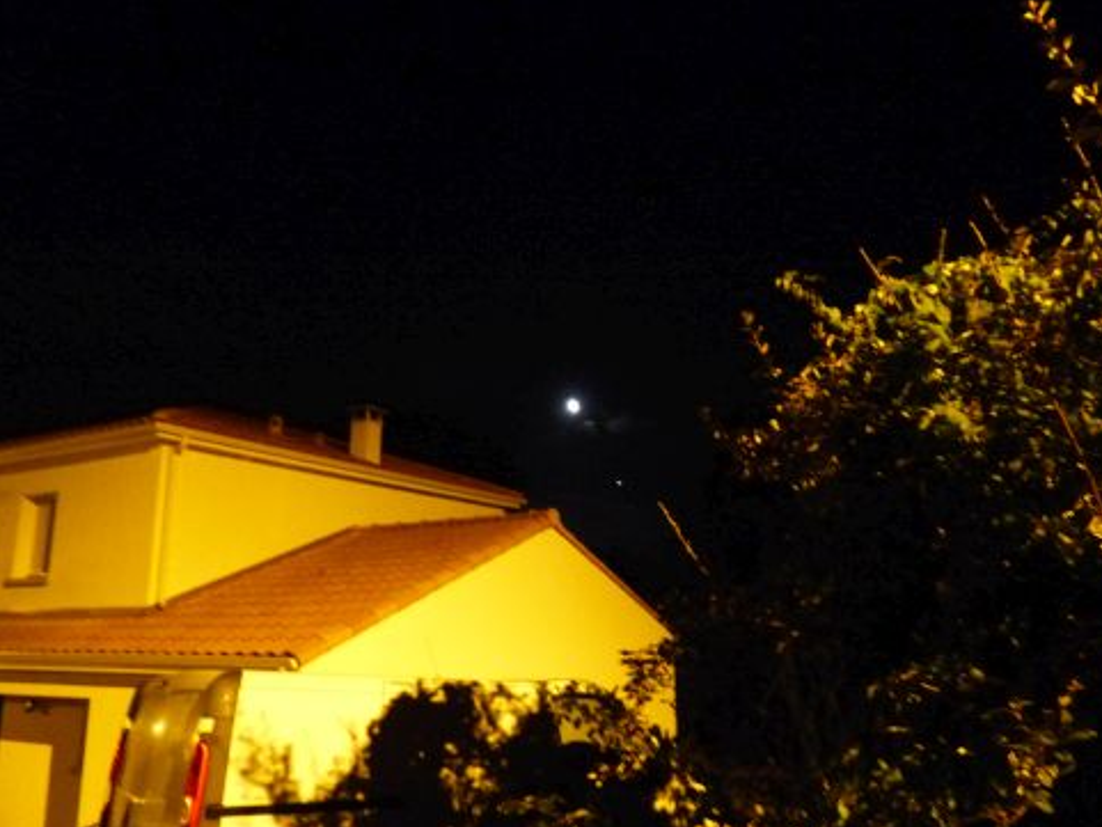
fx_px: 828
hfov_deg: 67.3
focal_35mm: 26
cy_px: 425
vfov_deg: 53.1
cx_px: 570
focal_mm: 4.5
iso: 1600
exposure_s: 1/2
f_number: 2.8
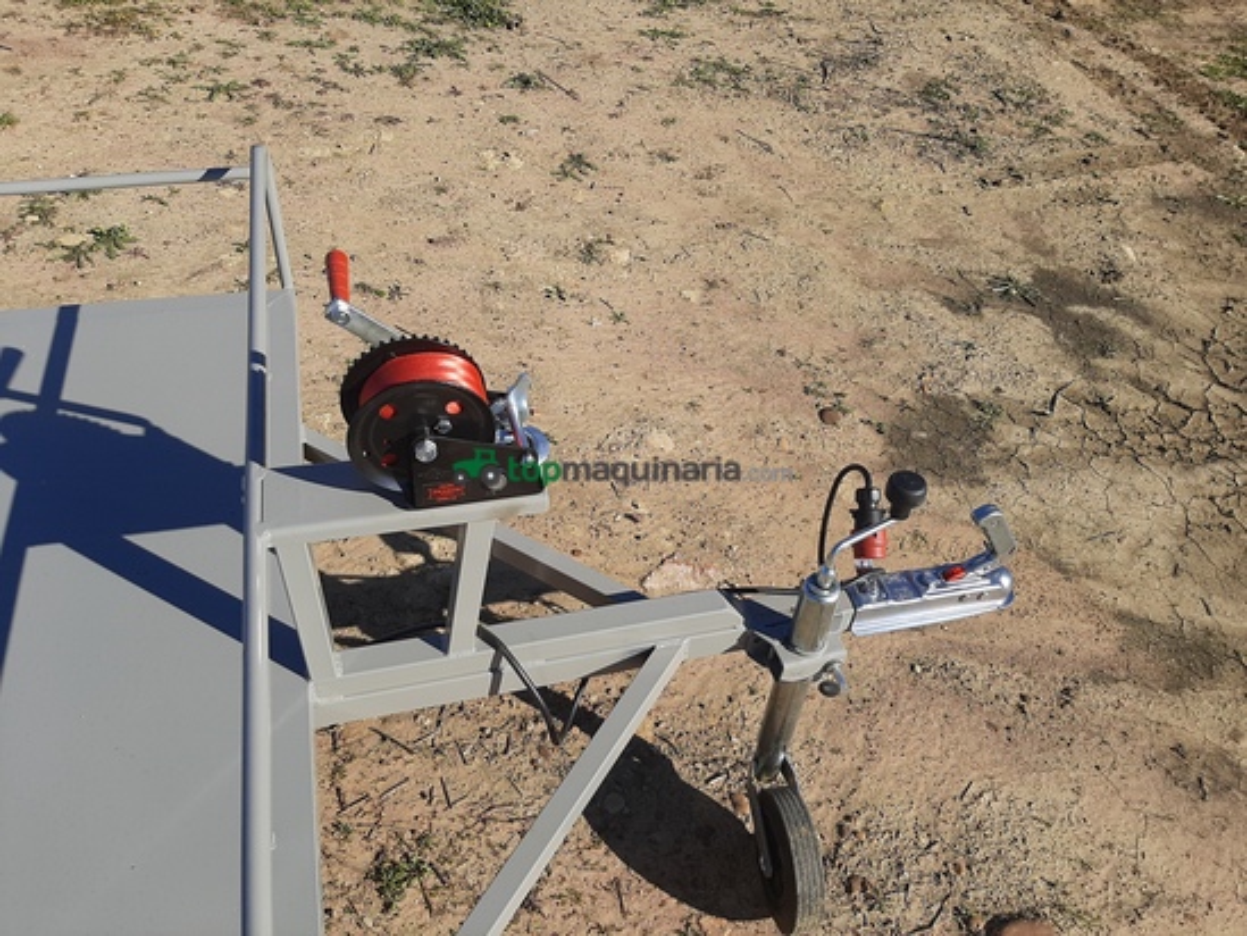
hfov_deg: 65.3
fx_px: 973
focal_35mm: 27
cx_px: 624
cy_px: 468
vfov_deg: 51.4
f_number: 1.7
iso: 40
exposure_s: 1/3344
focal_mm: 3.93
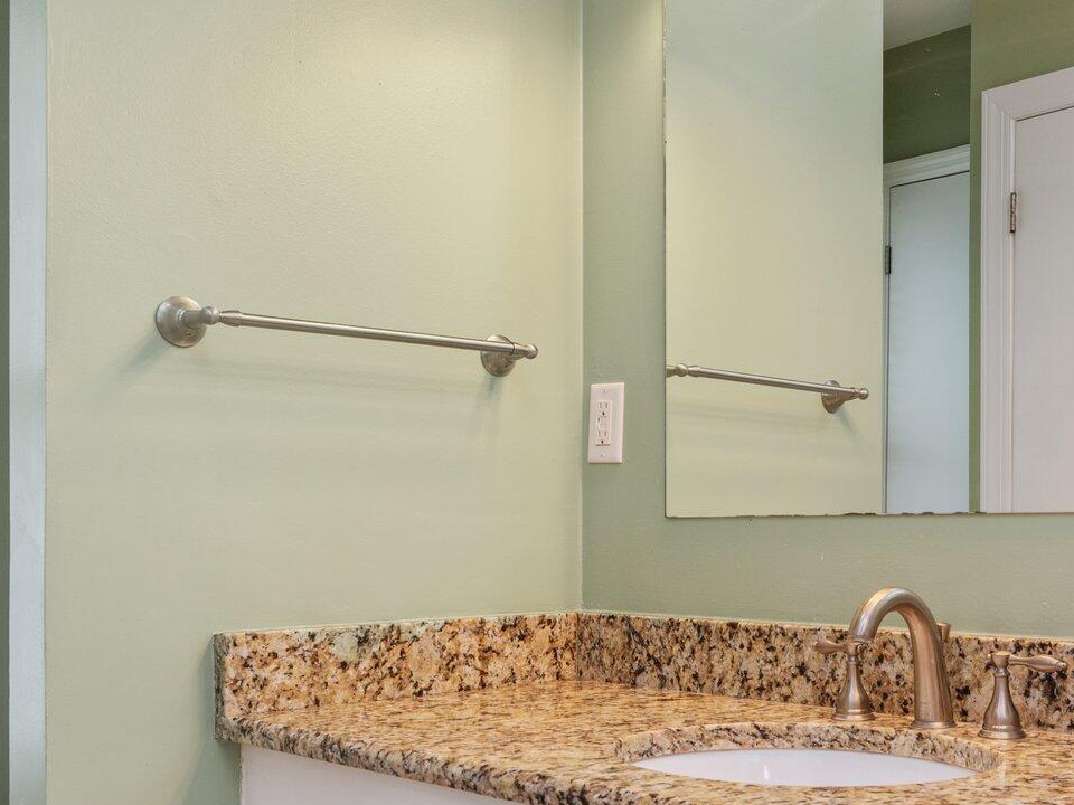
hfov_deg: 43.1
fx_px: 1304
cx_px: 825
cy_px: 572
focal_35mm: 42
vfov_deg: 33.8
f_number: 9
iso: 250
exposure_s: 1/25
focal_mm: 20.5
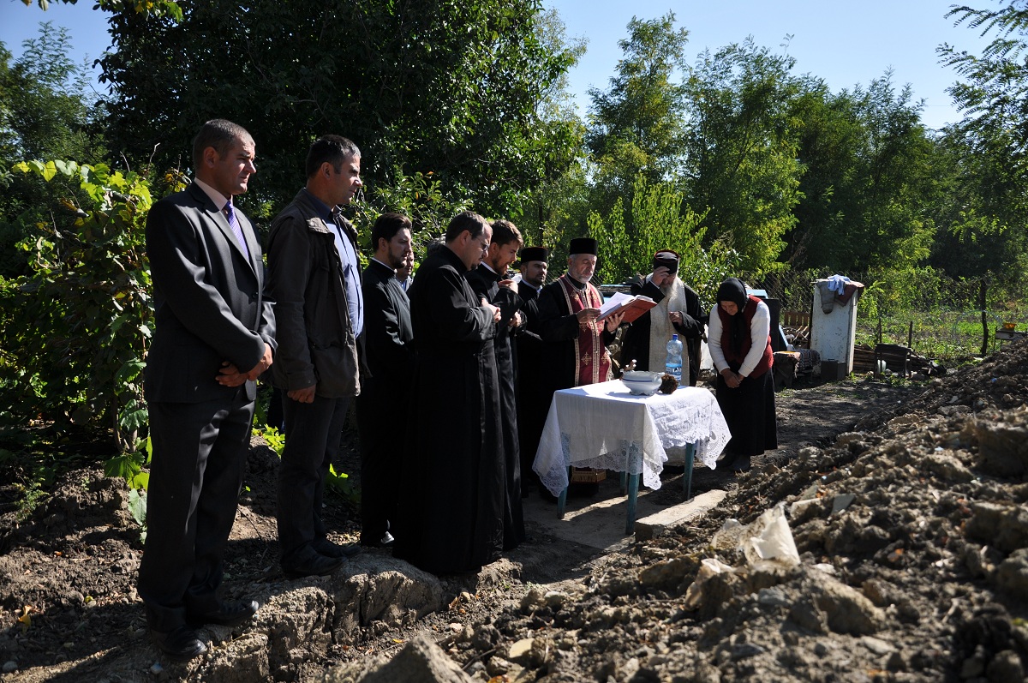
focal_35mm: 32
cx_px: 514
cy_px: 342
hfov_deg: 59.6
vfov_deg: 41.6
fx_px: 898
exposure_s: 1/1600
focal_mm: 21
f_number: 3.8
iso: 200
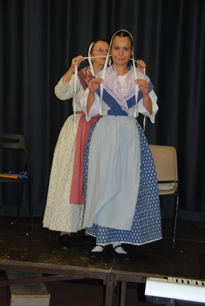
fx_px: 638
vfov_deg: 27.0
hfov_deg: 18.2
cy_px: 153
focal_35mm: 75
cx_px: 102
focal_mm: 50
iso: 400
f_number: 4.8
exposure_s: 1/60
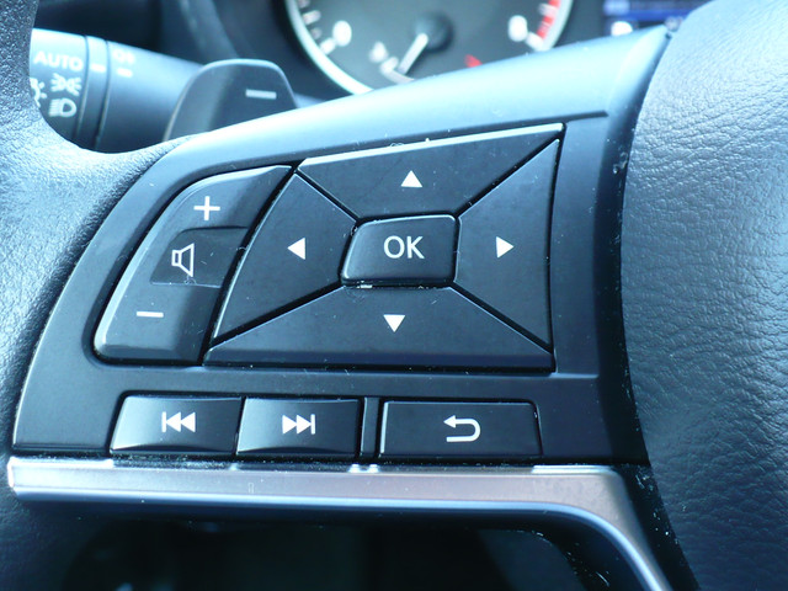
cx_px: 394
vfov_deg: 29.7
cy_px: 296
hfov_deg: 38.9
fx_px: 1115
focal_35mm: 49
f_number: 2.8
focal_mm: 6.1
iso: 200
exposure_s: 1/15
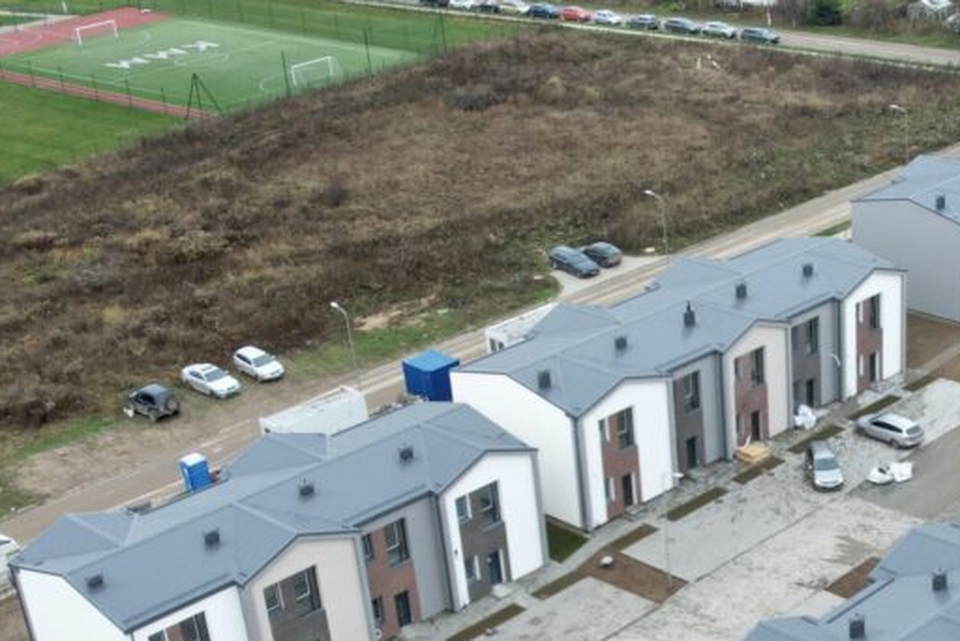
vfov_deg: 29.0
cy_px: 608
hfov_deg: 41.0
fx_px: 1174
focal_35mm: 44
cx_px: 864
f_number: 2.8
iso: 100
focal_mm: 8.38
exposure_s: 1/60
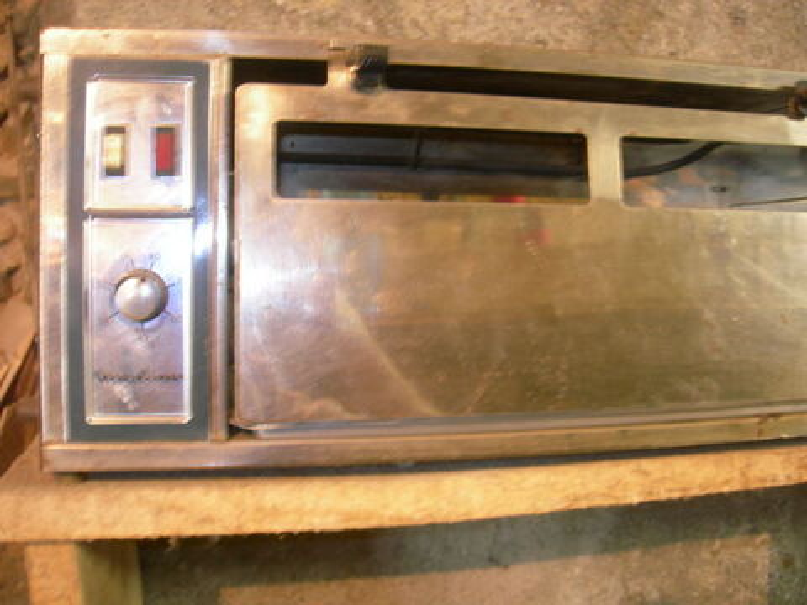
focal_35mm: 38
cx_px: 404
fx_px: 886
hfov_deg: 49.0
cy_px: 302
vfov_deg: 37.7
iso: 200
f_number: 2.8
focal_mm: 7.8
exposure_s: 1/1.6
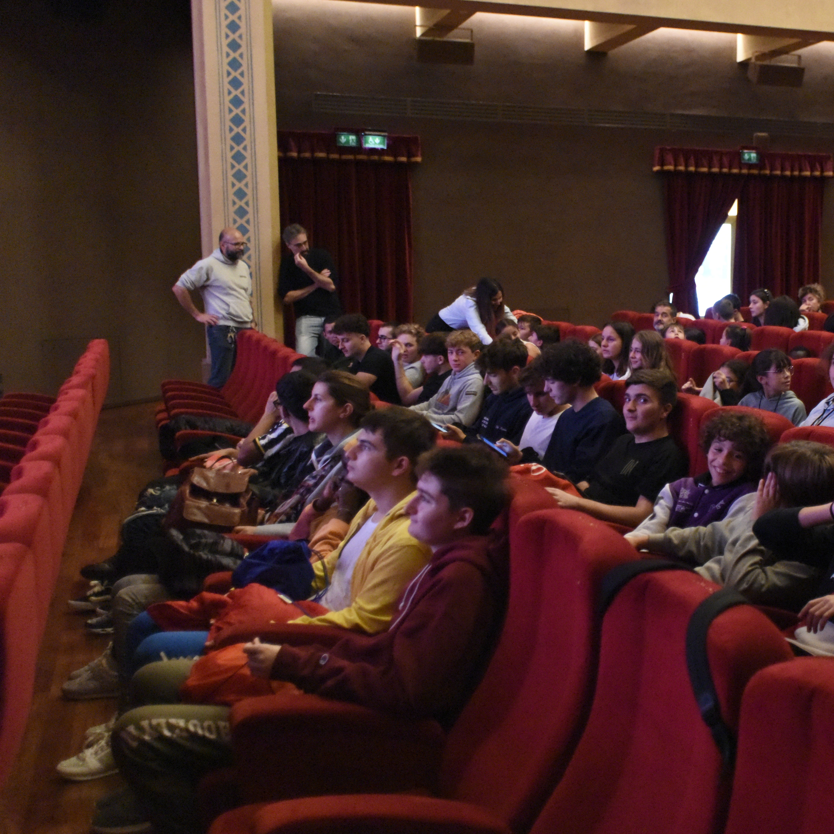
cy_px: 431
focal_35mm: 48
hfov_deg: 34.3
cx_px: 664
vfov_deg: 35.4
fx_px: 1308
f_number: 4
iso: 12800
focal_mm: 35
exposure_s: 1/80
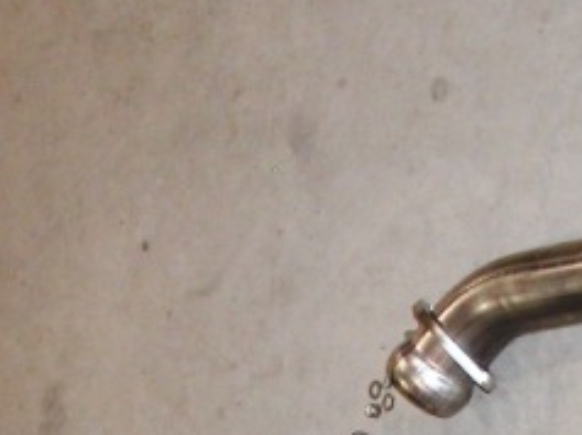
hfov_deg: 15.4
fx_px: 2150
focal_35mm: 128
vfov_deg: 11.1
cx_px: 391
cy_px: 670
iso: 100
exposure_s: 1/30
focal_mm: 7.8
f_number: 2.8
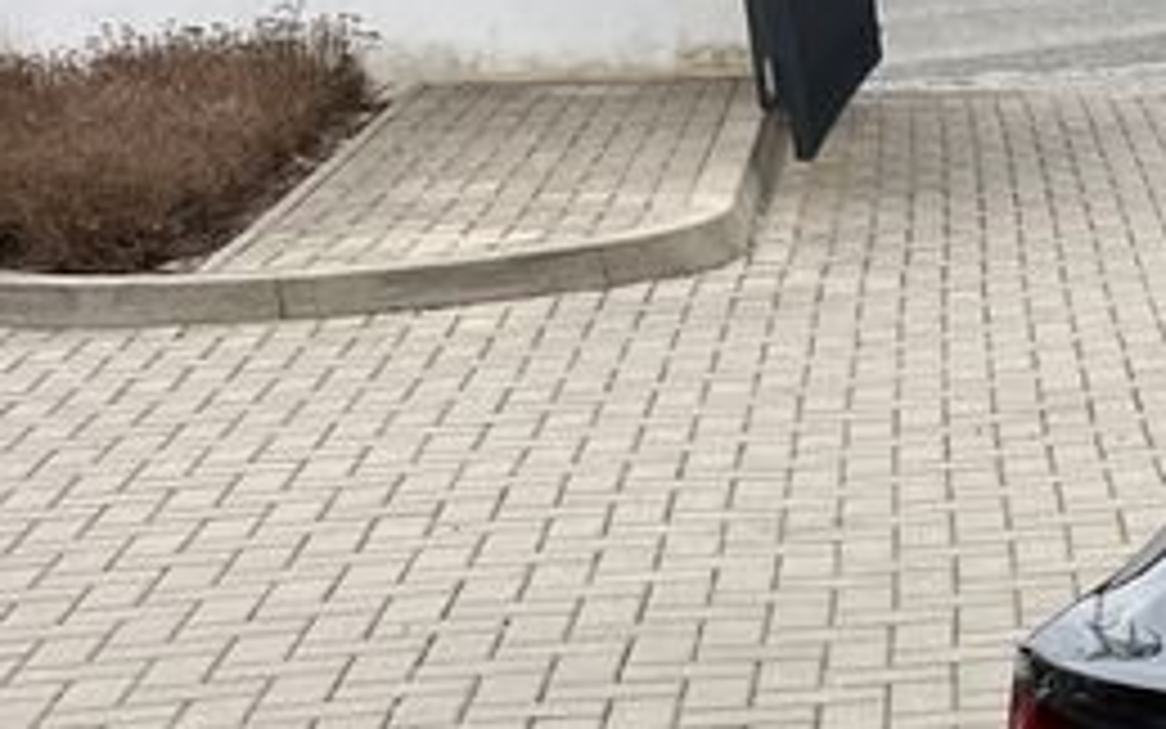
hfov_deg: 15.6
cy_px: 950
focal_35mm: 109
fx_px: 3464
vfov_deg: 11.7
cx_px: 2260
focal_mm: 5.1
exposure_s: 1/935
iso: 50
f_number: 1.6
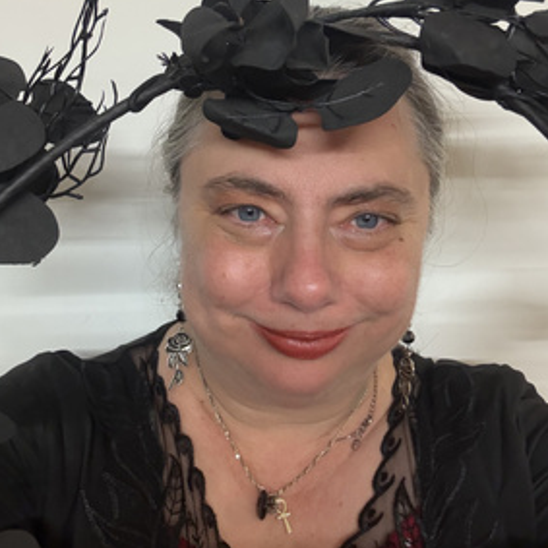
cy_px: 265
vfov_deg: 46.0
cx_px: 271
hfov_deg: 46.0
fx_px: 645
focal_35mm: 36
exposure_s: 1/33
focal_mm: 2.69
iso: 320
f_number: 1.9
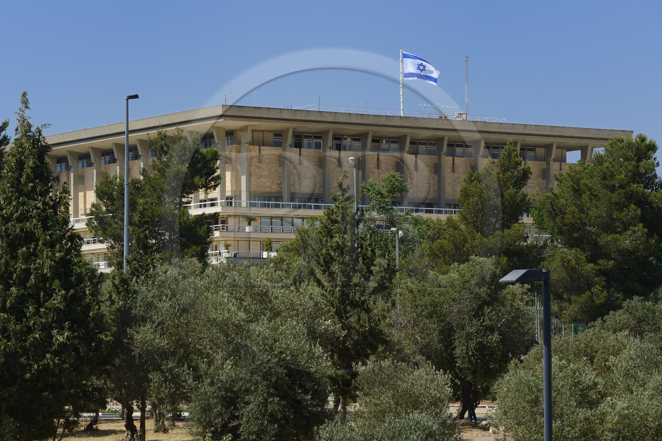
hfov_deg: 16.8
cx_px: 331
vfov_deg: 11.2
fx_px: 2243
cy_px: 220
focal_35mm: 122
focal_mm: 122
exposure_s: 1/320
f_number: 9
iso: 200
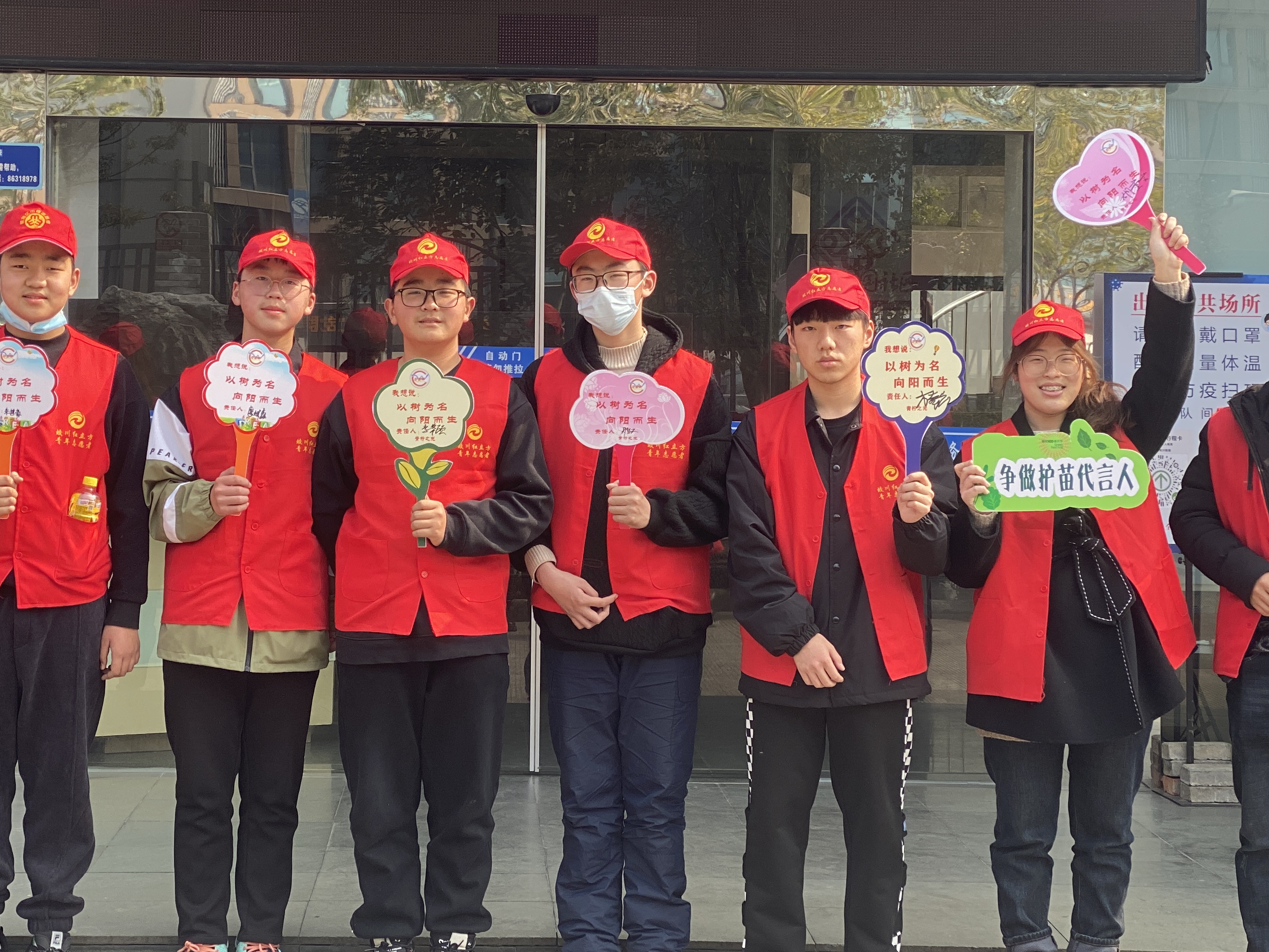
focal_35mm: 76
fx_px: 2786
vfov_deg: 19.4
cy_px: 370
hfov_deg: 25.6
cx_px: 546
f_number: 2
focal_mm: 6
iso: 20
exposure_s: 1/345
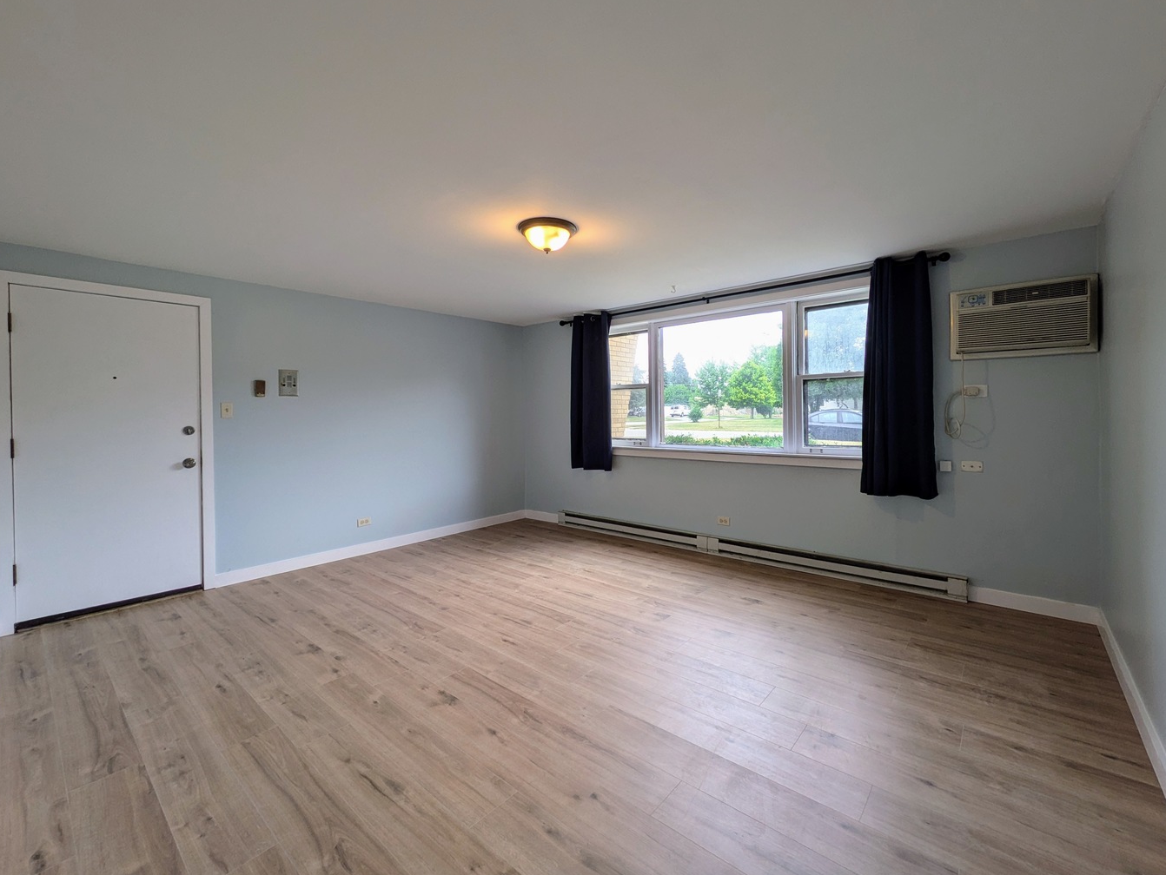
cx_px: 603
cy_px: 416
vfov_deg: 81.7
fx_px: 506
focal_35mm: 15
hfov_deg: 98.1
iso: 61
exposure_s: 1/242
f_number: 2.2
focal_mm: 1.83
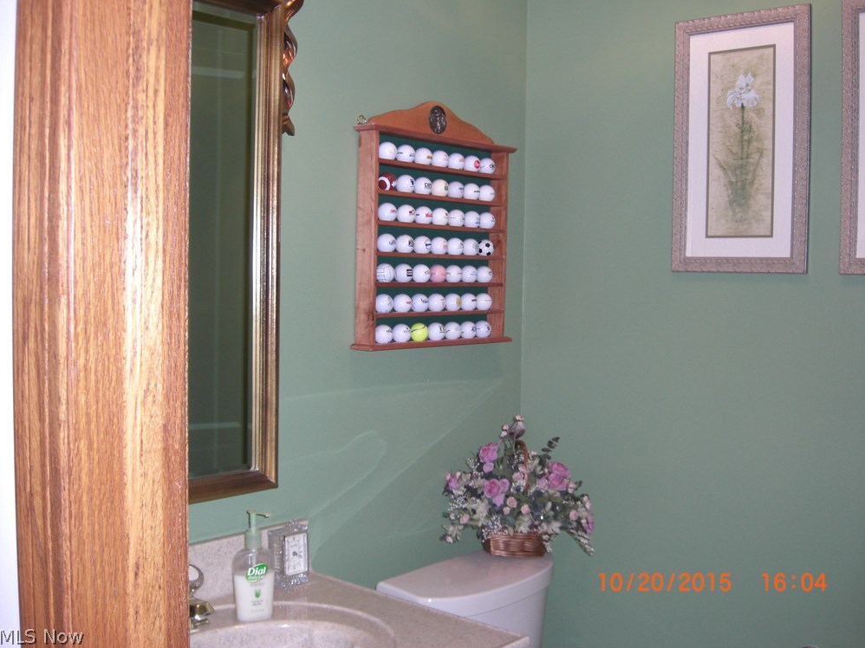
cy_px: 318
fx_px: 974
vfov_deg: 36.8
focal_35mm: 39
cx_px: 437
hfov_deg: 47.9
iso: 200
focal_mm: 7.9
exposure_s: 1/60
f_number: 2.8
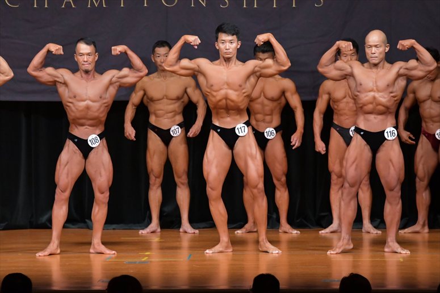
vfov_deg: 5.4
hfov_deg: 8.1
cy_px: 146
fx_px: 3115
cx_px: 220
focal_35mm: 255
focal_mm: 170
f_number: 5.6
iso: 5000
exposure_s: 1/400
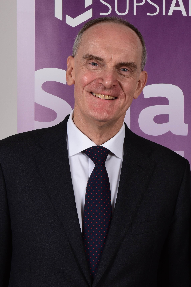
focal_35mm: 159
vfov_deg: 12.9
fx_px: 1265
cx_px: 180
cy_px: 223
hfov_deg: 8.6
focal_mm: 62
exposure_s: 1/160
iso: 250
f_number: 13
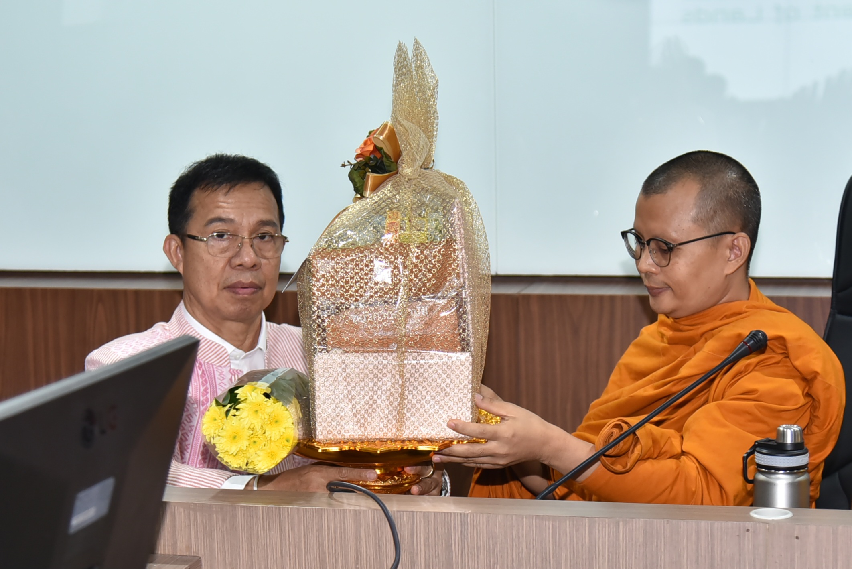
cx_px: 426
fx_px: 1373
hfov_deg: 34.5
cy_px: 284
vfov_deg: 23.4
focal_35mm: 58
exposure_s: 1/161
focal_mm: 58
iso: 1600
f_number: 4
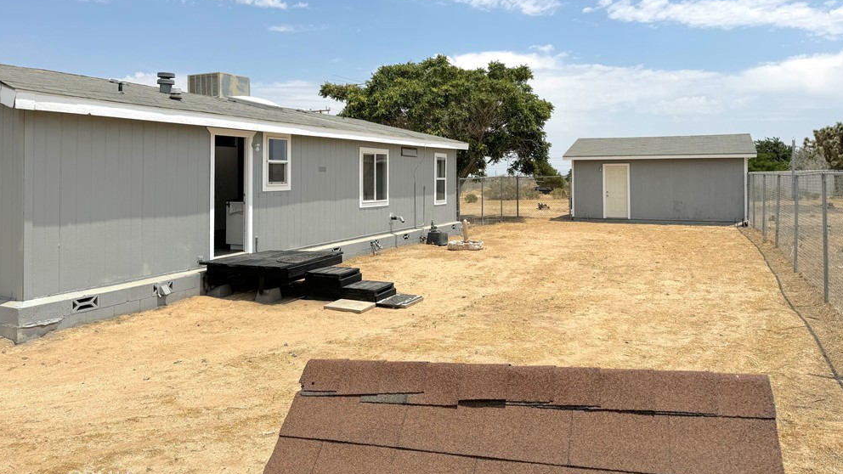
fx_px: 604
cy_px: 164
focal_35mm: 27
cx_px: 417
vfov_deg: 42.4
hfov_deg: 69.9
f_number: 1.78
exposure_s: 1/10417
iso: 80
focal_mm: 6.76
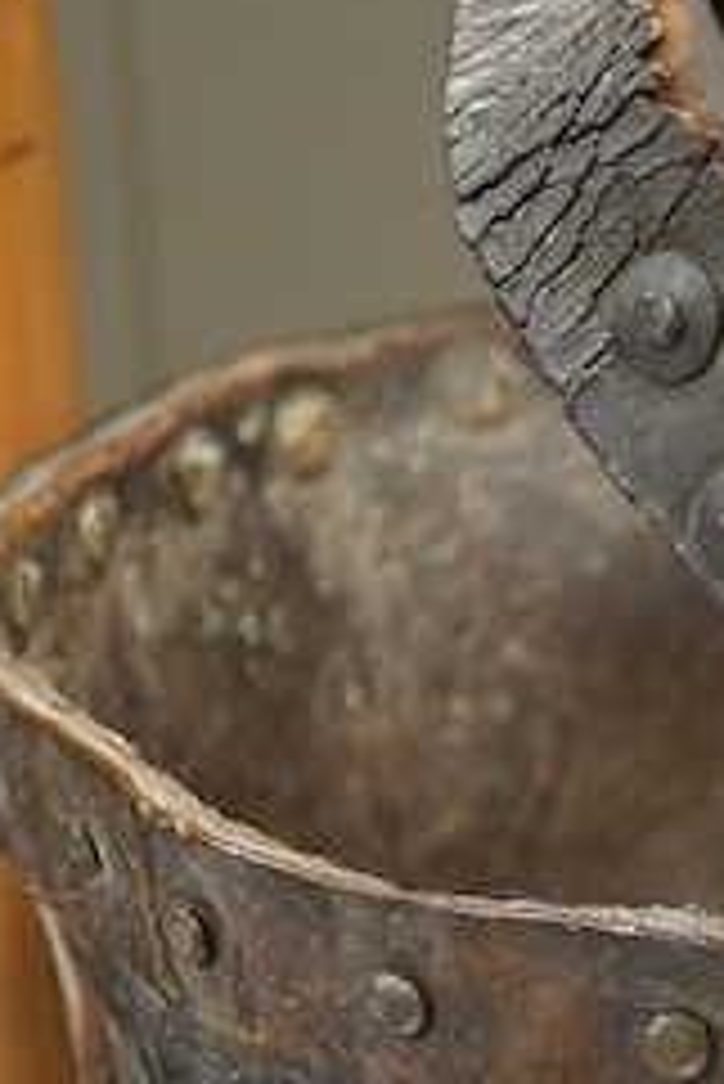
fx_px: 6325
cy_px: 1203
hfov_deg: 6.5
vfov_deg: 9.7
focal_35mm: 210
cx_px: 1025
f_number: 4.5
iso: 2500
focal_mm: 30
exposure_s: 1/160
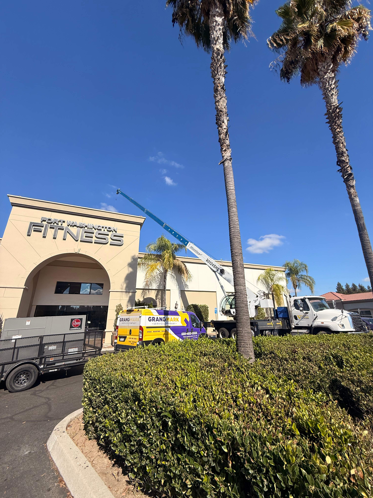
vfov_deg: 102.1
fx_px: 201
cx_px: 186
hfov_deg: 85.7
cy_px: 249
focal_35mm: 14
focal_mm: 2.22
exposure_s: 1/3460
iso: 50
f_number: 2.2
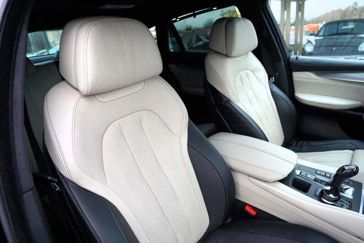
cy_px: 122
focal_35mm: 24
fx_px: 243
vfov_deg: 53.1
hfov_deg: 73.7
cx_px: 182
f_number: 4.5
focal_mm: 24
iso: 100
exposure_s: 1/80
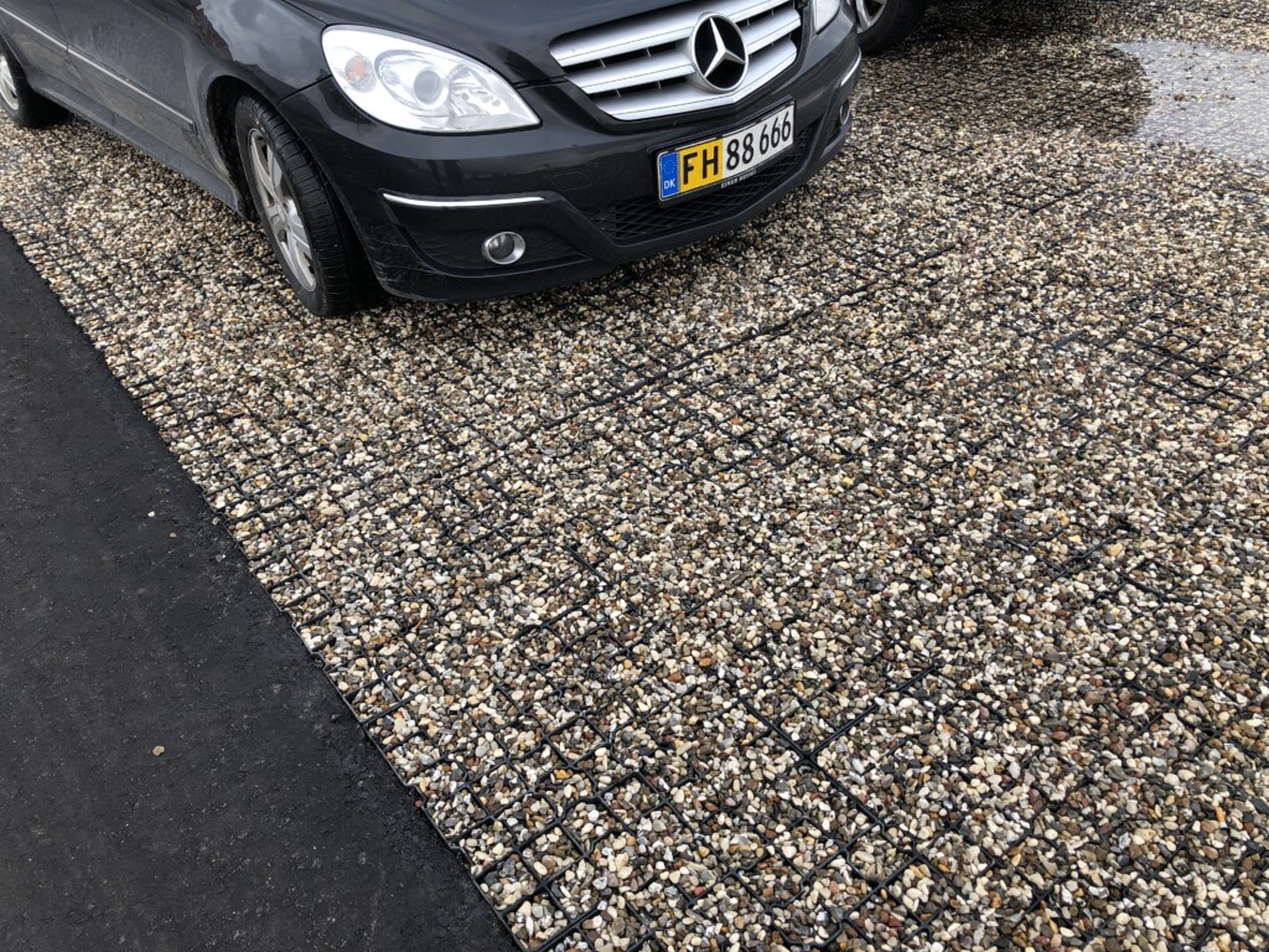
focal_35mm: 28
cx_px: 634
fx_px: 1026
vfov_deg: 49.7
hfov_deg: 63.4
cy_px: 476
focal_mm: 3.99
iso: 20
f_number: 1.8
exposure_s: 1/198
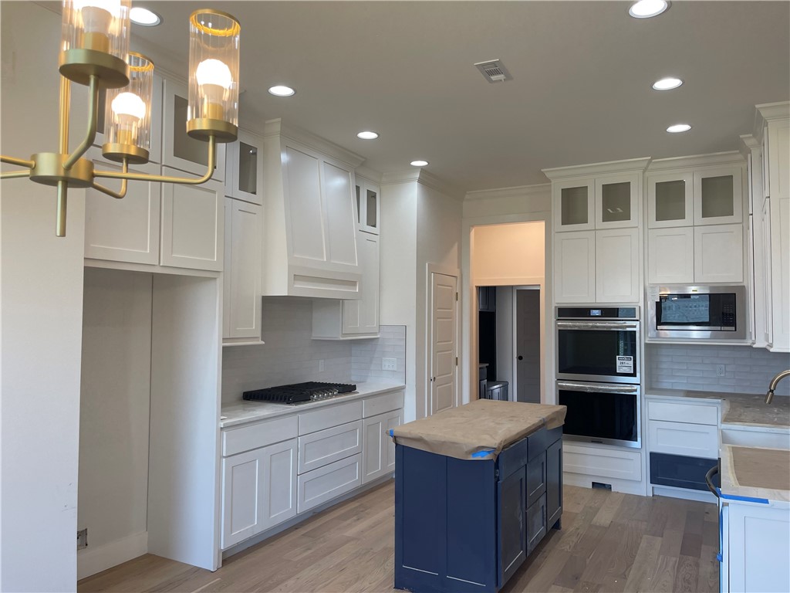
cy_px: 296
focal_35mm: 26
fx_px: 593
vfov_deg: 53.1
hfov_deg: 67.3
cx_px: 395
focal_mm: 5.1
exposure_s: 1/120
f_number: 1.6
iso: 64
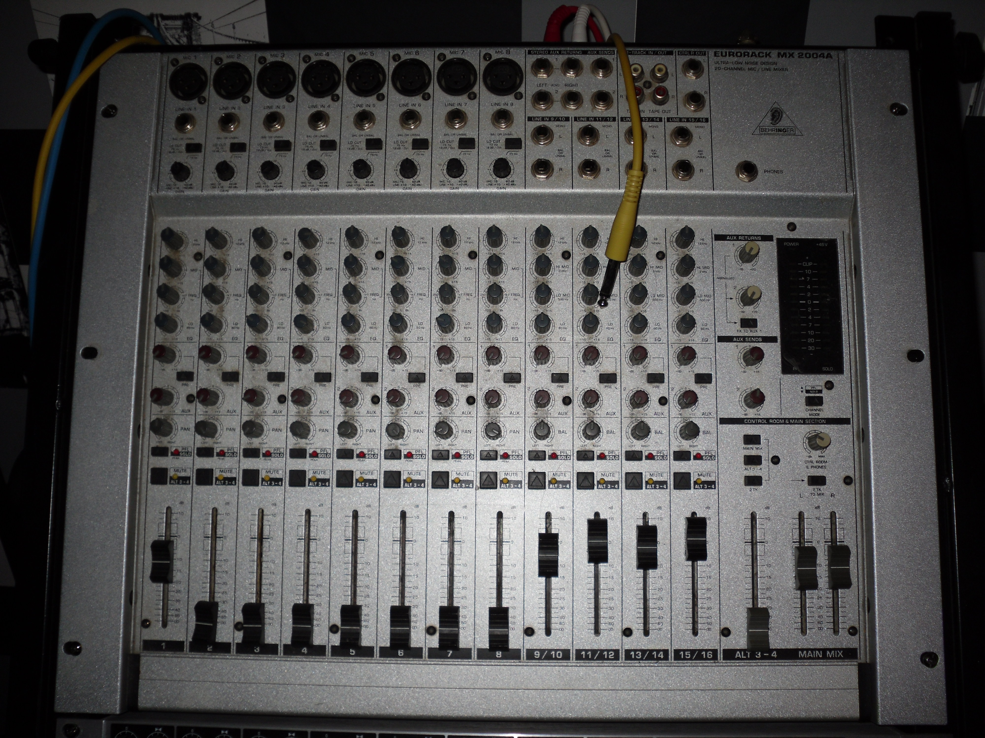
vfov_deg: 40.7
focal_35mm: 35
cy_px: 369
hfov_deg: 52.6
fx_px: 996
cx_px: 492
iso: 80
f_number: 3
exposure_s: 1/45
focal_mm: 6.3
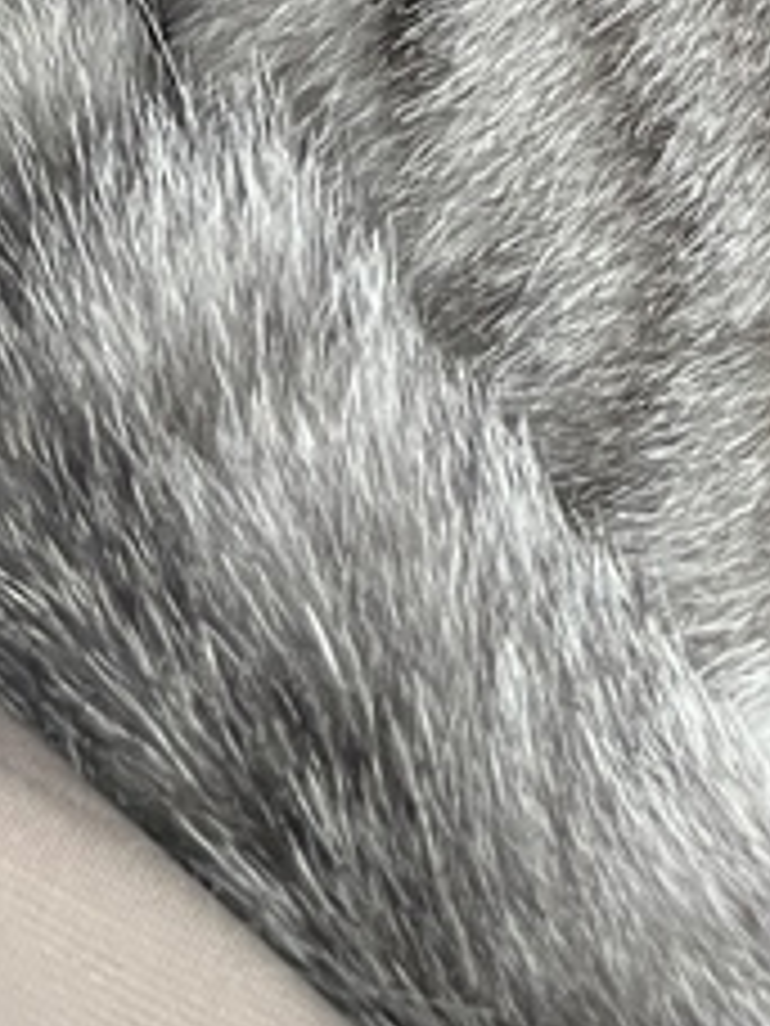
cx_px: 1027
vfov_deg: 14.5
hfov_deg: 12.8
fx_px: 3322
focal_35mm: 112
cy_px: -1051
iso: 125
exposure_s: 1/93
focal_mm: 5.1
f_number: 1.6
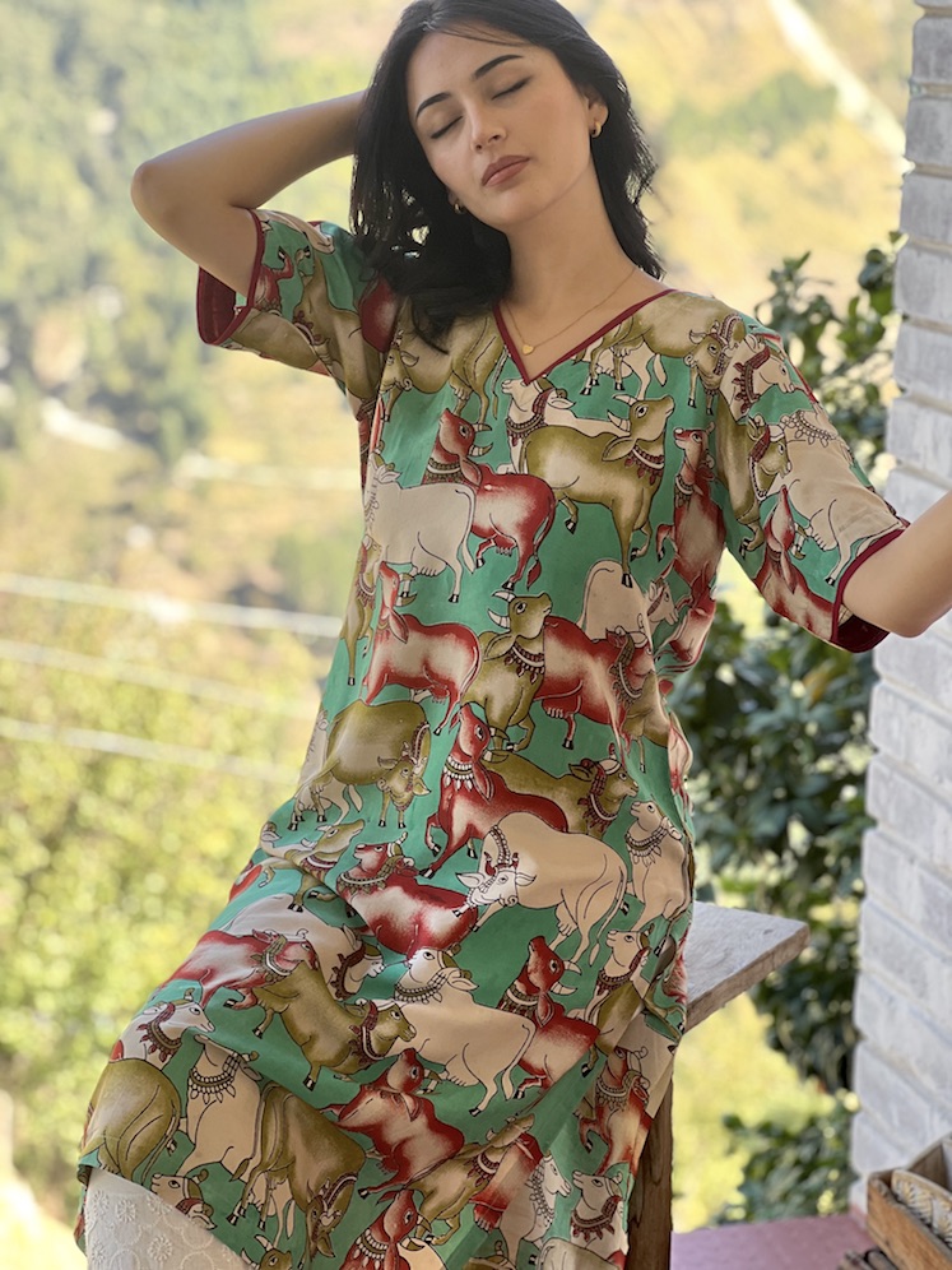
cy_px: 635
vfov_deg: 25.3
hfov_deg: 19.1
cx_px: 476
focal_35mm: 77
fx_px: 2824
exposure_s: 1/121
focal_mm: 9
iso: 64
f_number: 2.8
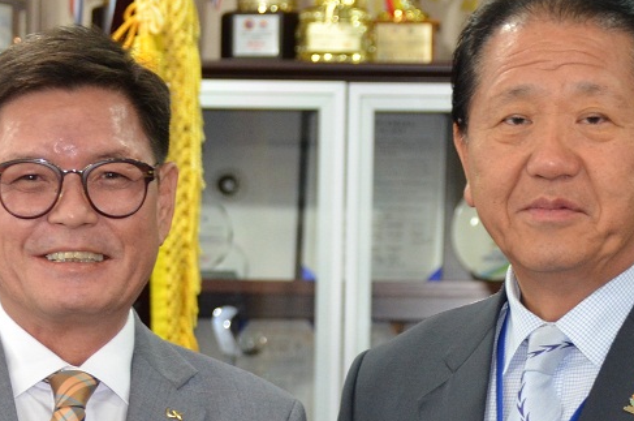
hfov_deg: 12.5
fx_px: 2883
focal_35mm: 164
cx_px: 257
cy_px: 484
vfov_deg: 8.3
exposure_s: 1/60
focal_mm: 36
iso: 800
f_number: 2.8
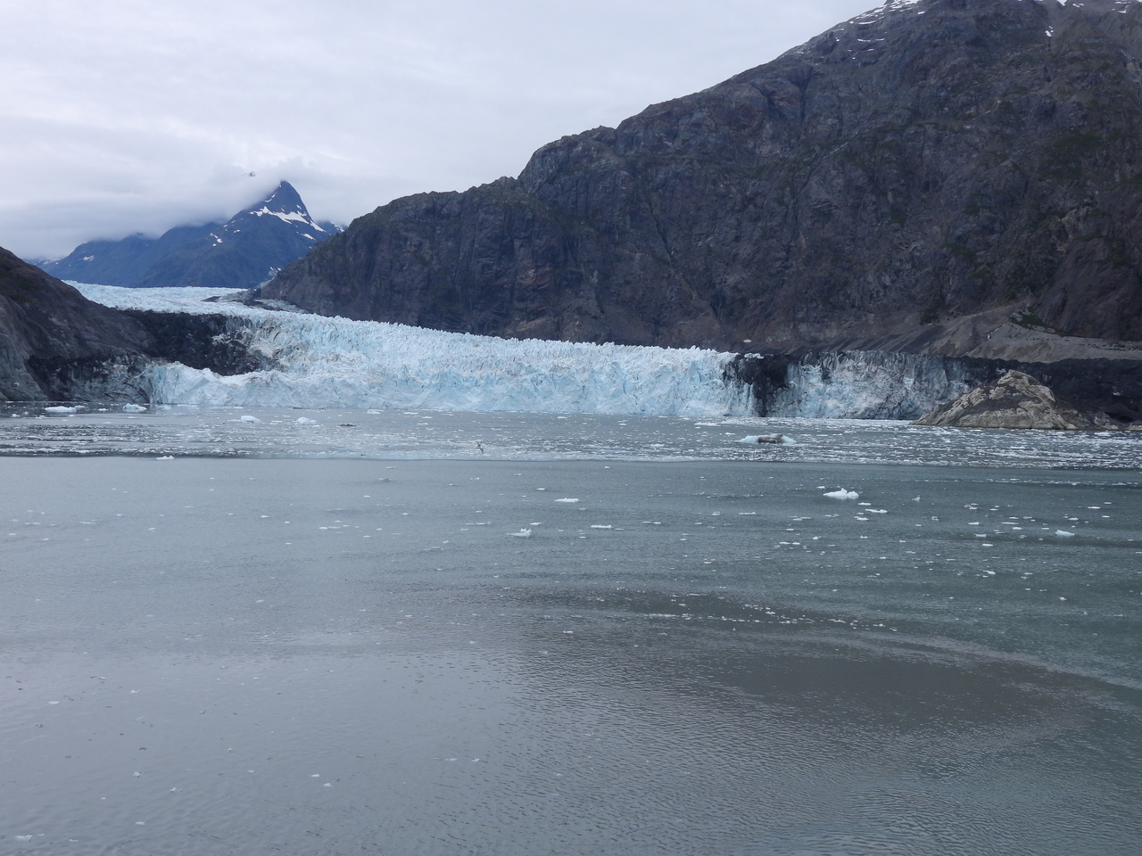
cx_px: 571
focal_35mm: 40
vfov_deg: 36.0
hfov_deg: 46.8
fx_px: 1320
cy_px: 428
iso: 100
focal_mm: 7.1
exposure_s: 1/1250
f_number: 3.2
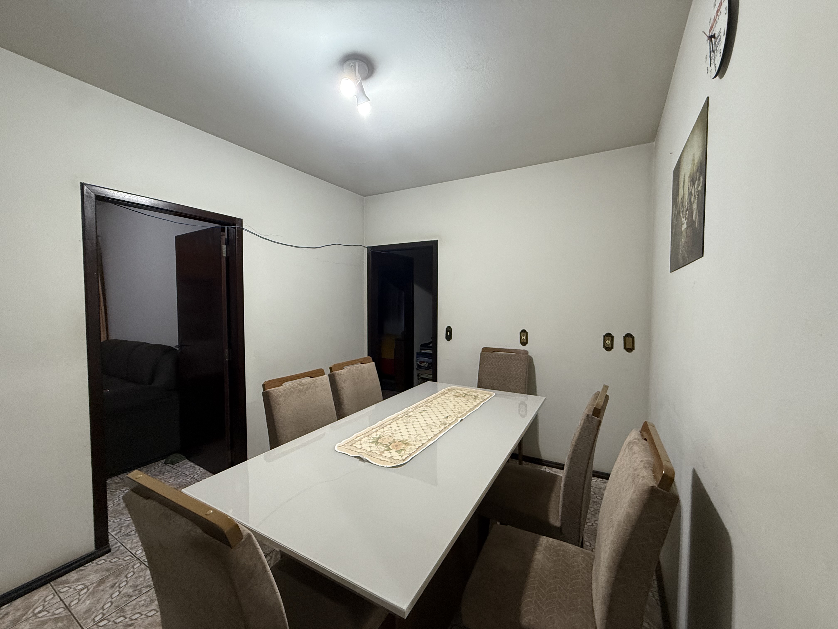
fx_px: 339
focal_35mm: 14
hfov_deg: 102.1
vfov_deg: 85.7
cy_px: 314
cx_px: 419
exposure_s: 1/60
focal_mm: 2.22
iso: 320
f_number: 2.2
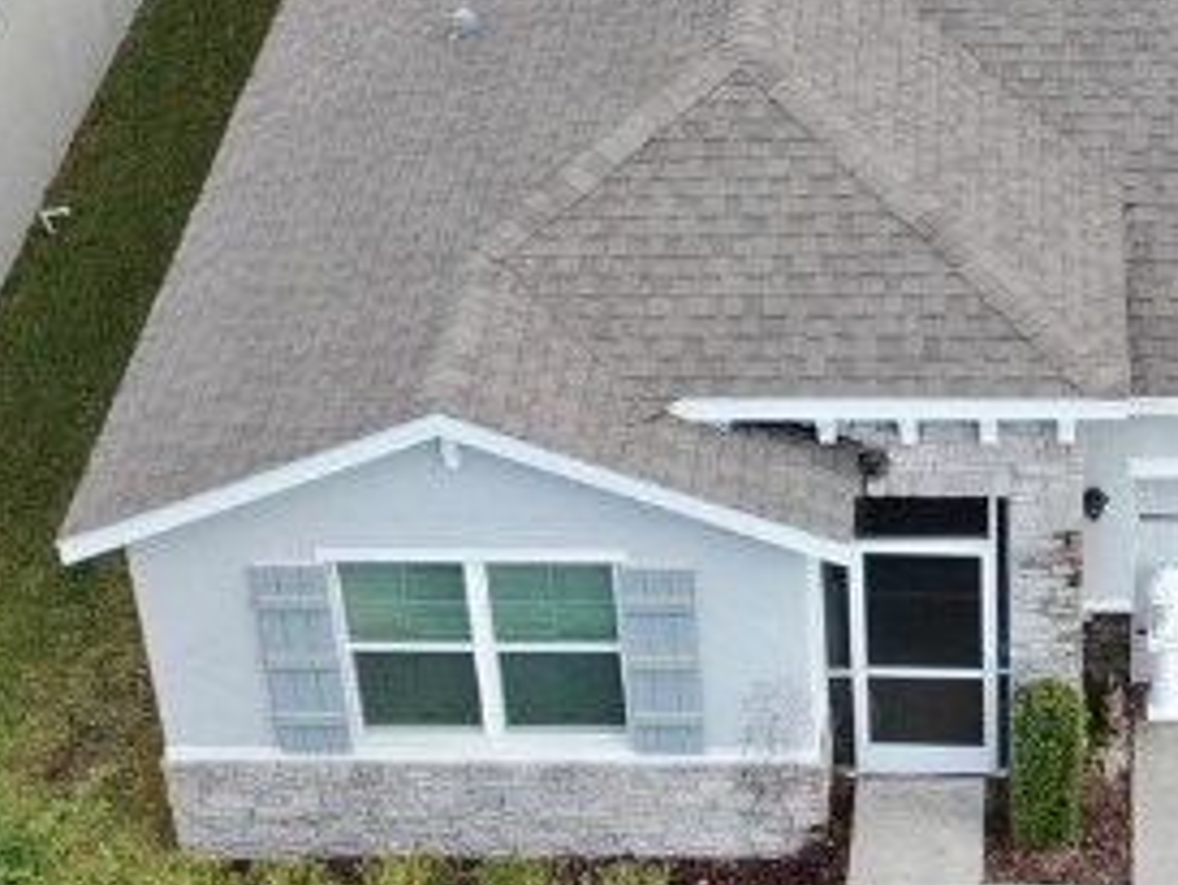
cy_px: 177
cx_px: 1083
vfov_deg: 16.3
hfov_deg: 21.2
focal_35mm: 90
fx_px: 3064
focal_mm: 4.39
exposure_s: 1/320
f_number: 2.8
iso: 100
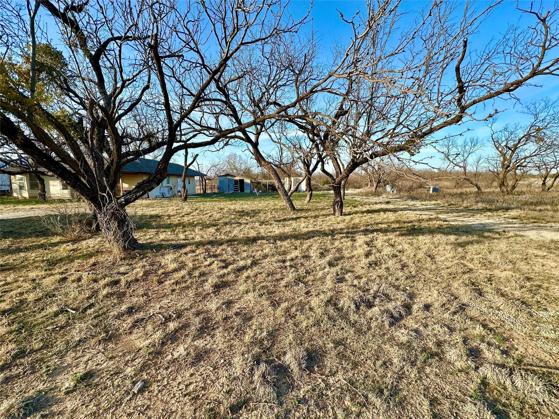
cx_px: 280
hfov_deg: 102.1
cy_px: 210
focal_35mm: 14
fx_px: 226
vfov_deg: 85.7
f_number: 2.2
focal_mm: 2.22
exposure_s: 1/518
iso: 40
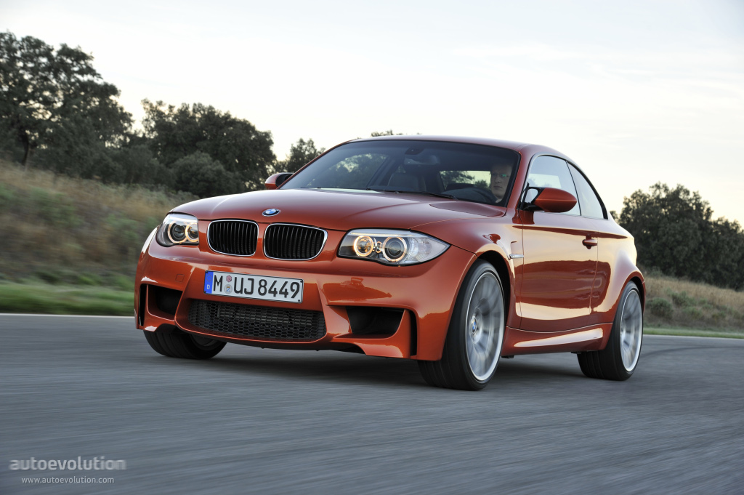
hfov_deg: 28.9
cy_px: 248
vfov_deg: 19.4
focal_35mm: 70
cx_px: 372
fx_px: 1445
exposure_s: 1/25
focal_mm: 70
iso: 200
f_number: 9
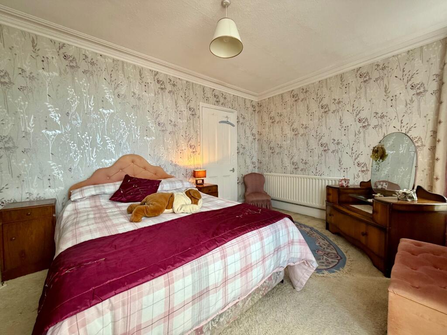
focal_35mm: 14
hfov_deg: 102.1
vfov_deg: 85.7
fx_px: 181
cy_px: 168
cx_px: 224
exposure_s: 1/100
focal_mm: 2.22
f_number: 2.2
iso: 160
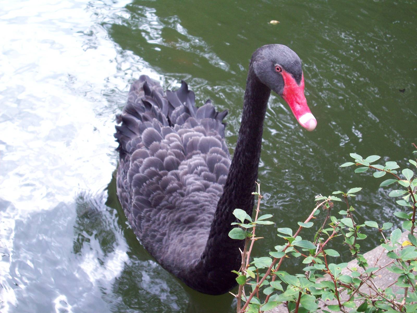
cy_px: 156
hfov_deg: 35.5
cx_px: 208
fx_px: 651
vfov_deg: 27.0
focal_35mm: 54
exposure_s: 1/89.4
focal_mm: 9
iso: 80
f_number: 3.4
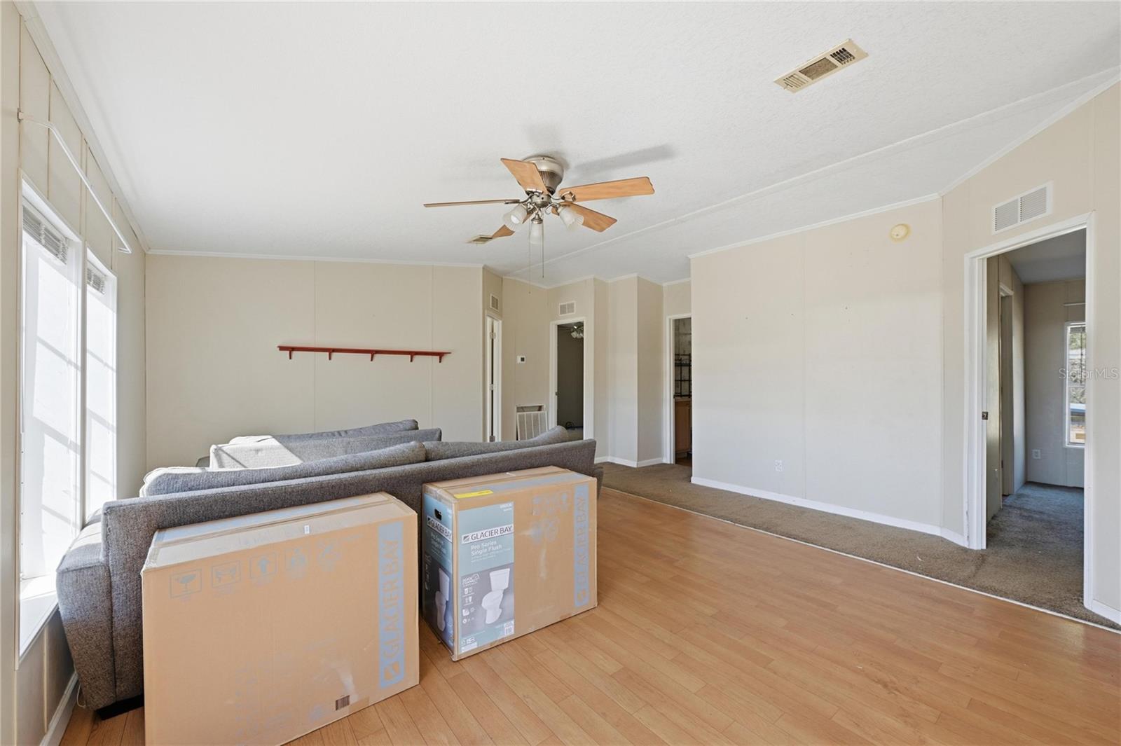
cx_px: 560
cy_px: 373
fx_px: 436
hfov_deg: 104.3
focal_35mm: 14
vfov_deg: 81.1
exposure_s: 1/1250
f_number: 8
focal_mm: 14
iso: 400
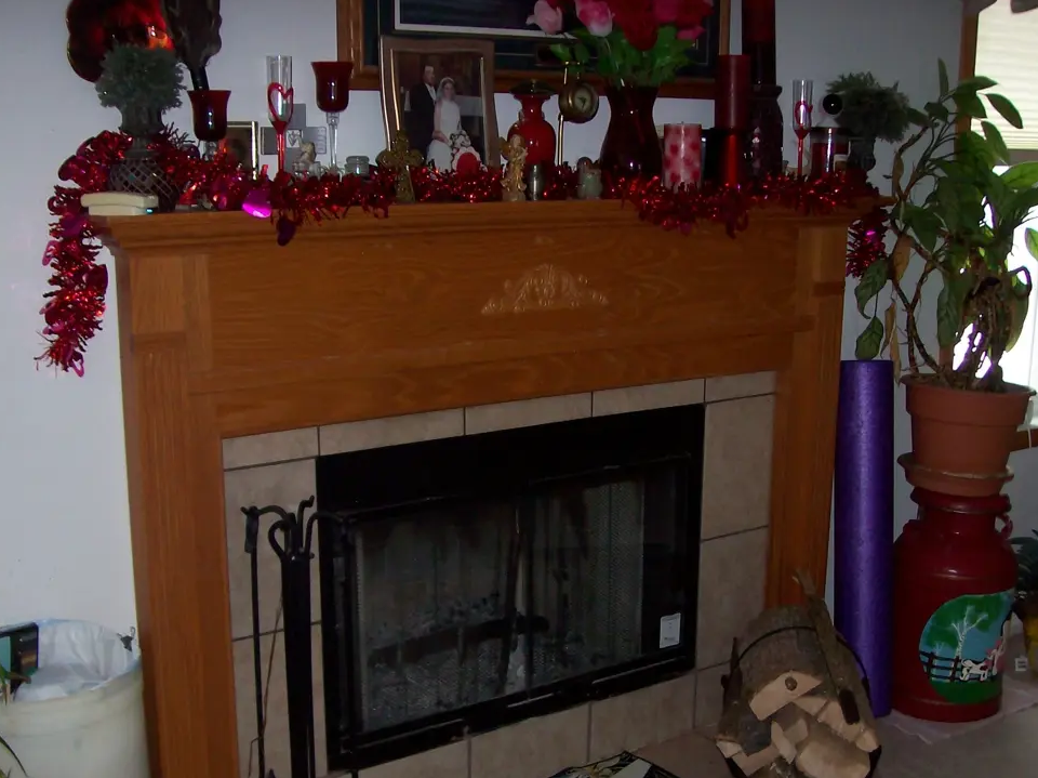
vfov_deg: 32.1
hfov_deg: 42.1
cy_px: 434
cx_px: 517
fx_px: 1349
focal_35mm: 45
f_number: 2.7
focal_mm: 6
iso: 80
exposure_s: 1/64
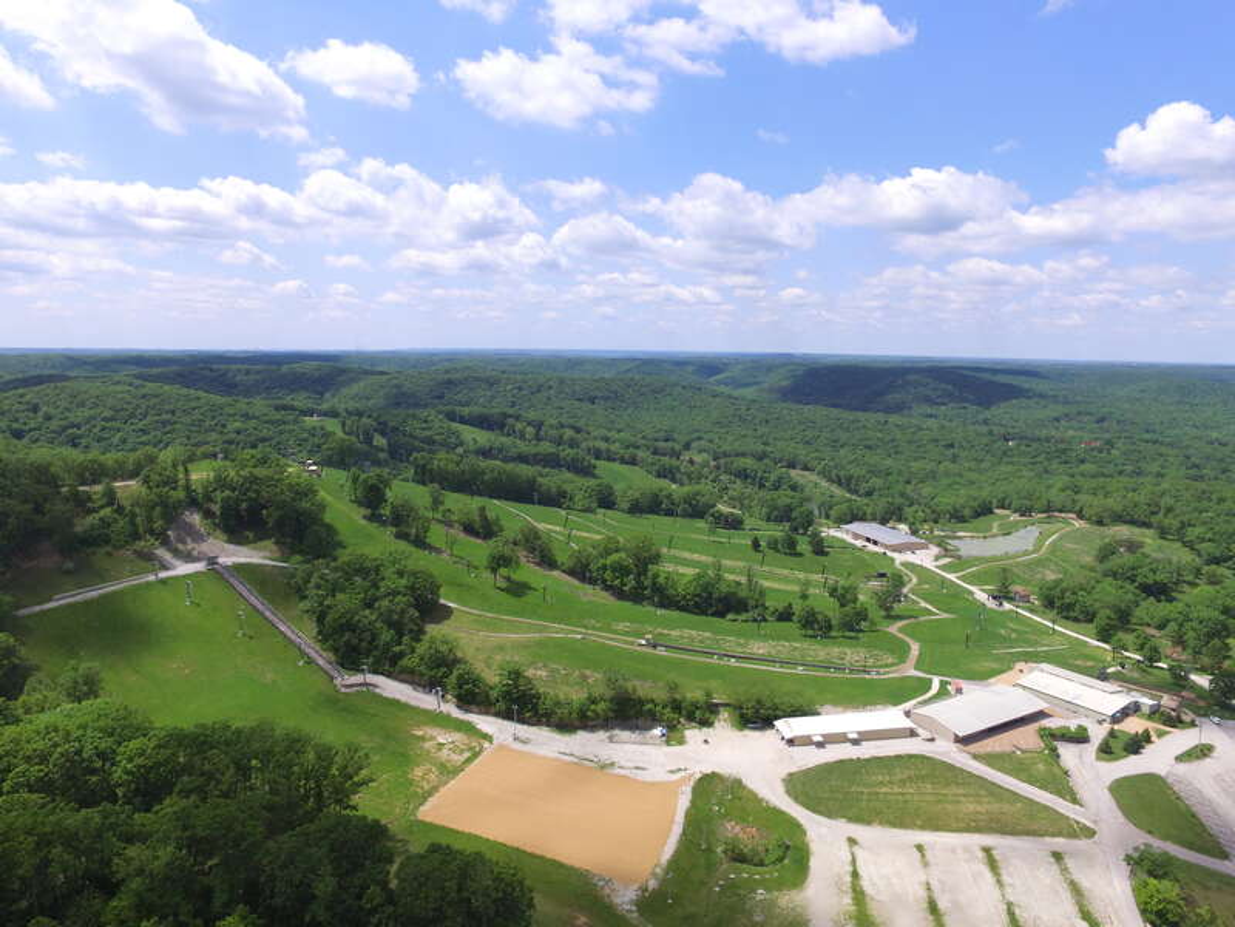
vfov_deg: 66.0
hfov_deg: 81.7
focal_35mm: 20
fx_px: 714
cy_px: 464
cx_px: 618
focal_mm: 3.61
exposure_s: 1/1212
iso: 100
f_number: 2.8
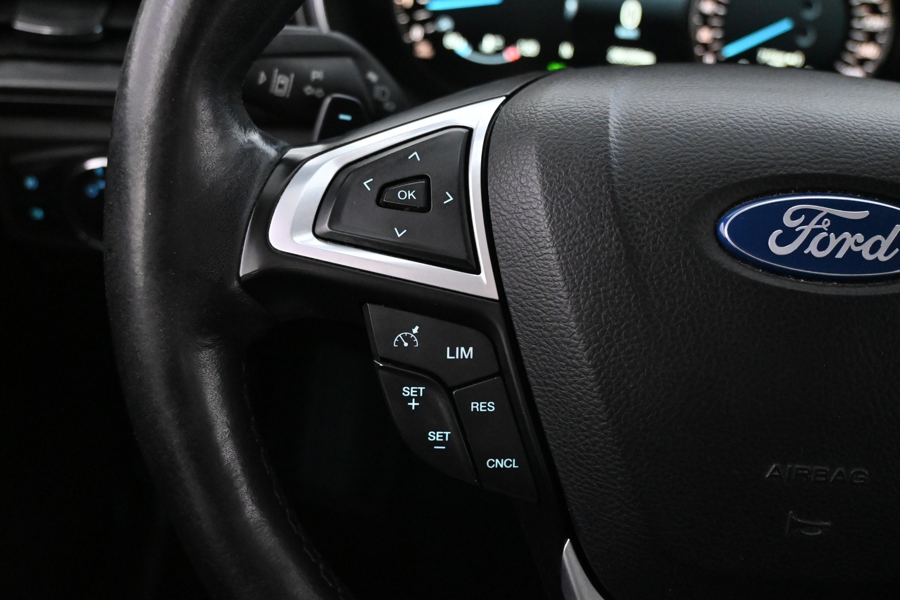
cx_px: 450
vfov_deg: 39.1
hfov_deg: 56.1
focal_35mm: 34
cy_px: 300
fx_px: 844
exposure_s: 1/40
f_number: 4
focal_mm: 22.5
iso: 8000
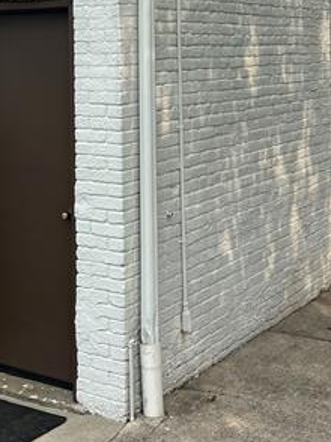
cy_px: -32
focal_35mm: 68
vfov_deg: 26.5
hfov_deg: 21.5
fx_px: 868
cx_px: 116
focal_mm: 5.7
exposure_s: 1/3460
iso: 50
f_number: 1.5
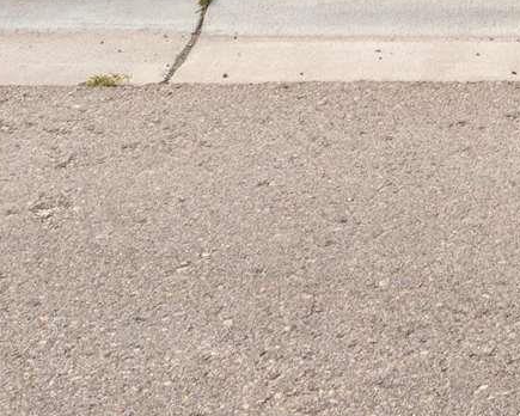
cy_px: -703
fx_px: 1980
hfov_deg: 14.5
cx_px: 602
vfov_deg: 9.9
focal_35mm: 129
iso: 400
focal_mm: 19.4
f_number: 13
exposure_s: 1/200
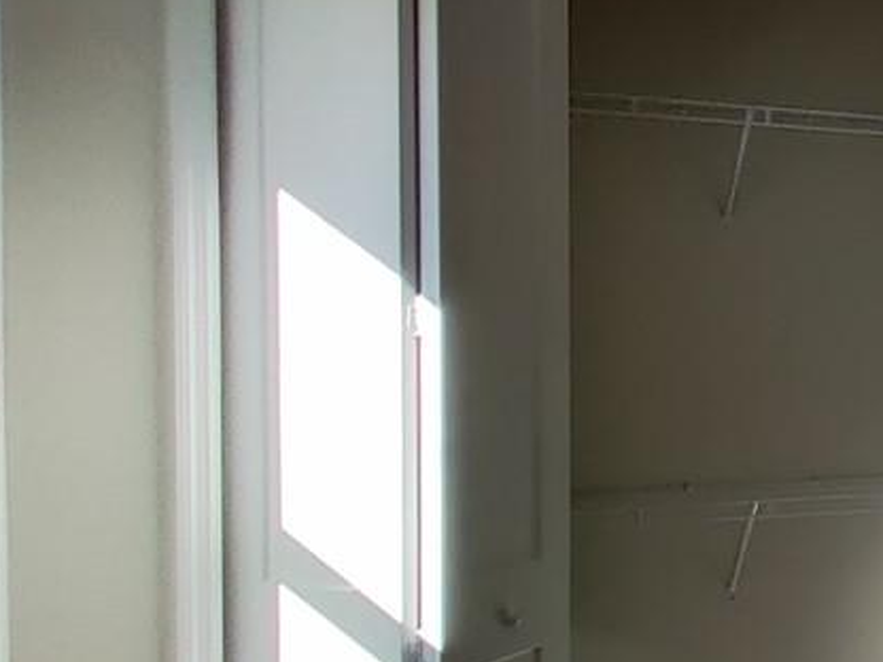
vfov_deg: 29.1
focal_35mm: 50
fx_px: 1275
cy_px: 331
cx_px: 1617
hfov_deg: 21.8
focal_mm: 2.25
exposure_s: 1/100
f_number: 2.2
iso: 250
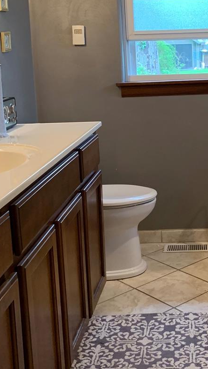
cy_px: 130
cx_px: 183
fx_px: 529
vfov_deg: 38.2
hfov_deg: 21.8
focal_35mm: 54
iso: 200
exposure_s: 1/60
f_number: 1.8
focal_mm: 4.25
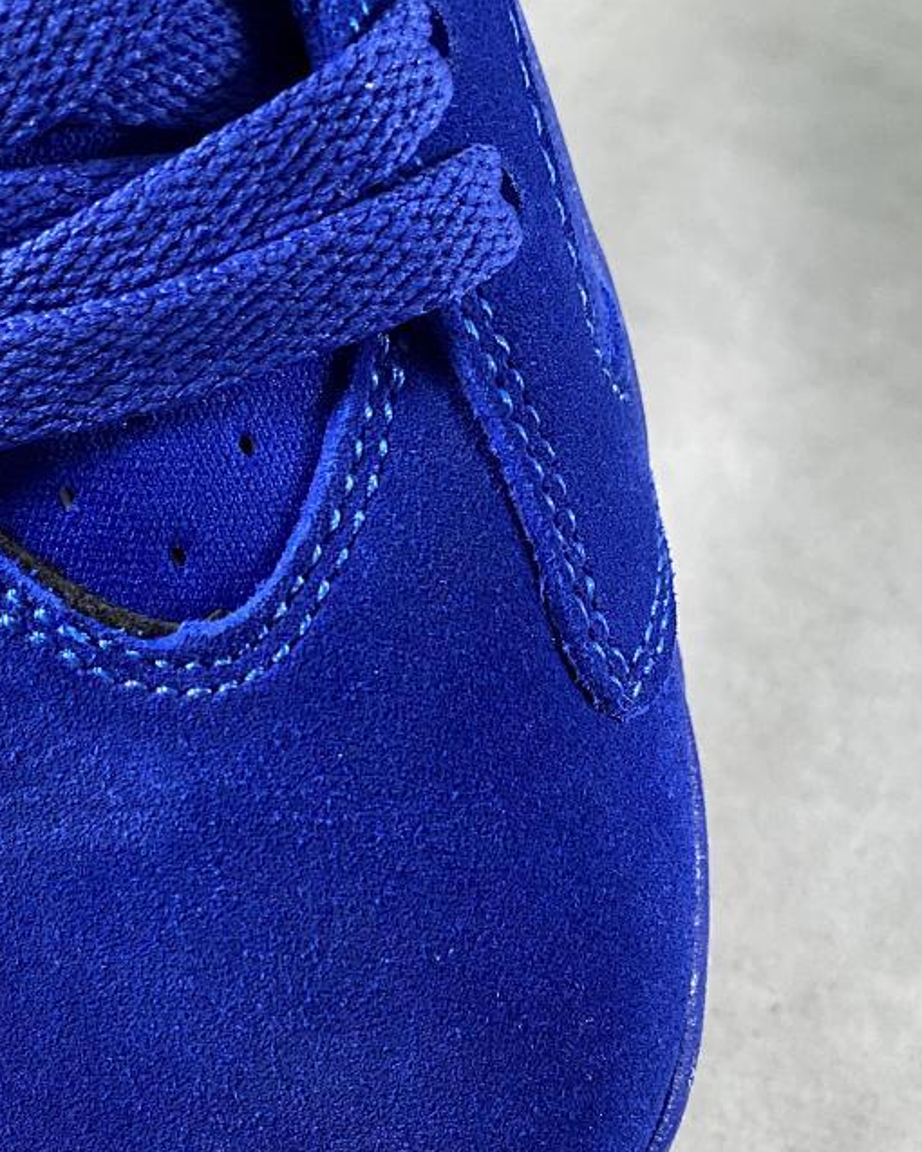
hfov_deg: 17.8
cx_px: 284
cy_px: 830
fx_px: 2932
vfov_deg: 22.1
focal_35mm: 86
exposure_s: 1/122
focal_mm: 6
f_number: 2
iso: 32
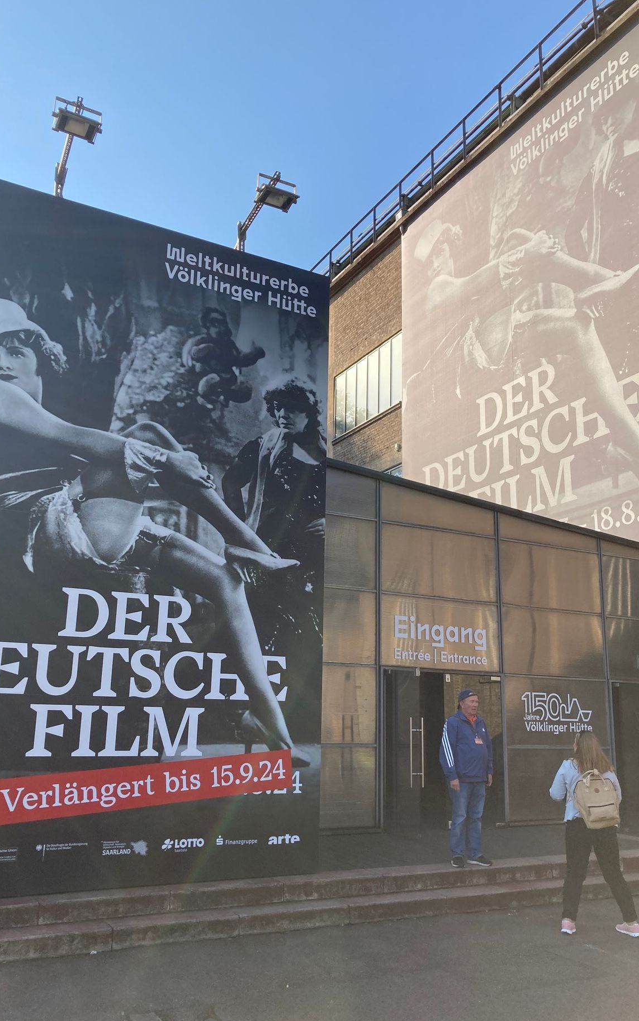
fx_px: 836
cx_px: 320
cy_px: 516
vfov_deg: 62.9
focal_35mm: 30
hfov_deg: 41.8
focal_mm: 3.99
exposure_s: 1/1372
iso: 20
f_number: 1.8
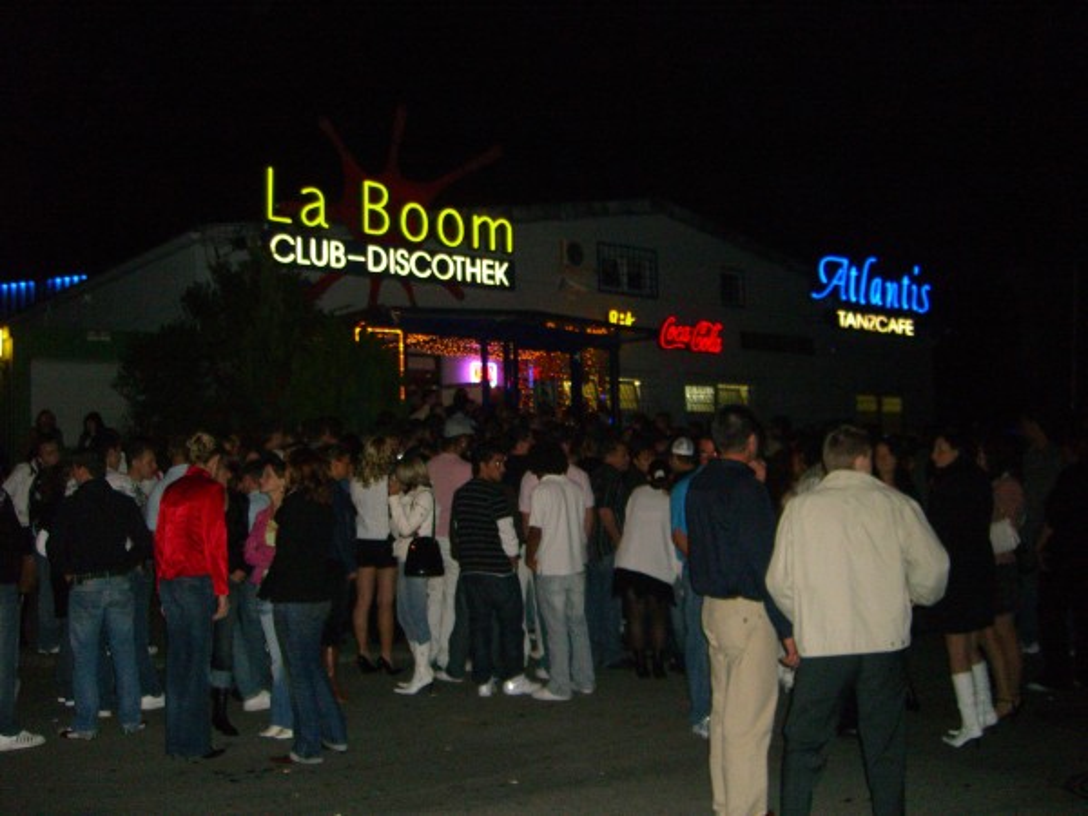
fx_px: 1194
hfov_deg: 49.0
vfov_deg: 37.7
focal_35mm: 38
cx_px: 544
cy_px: 408
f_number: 2.8
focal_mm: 7.9
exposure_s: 1/60
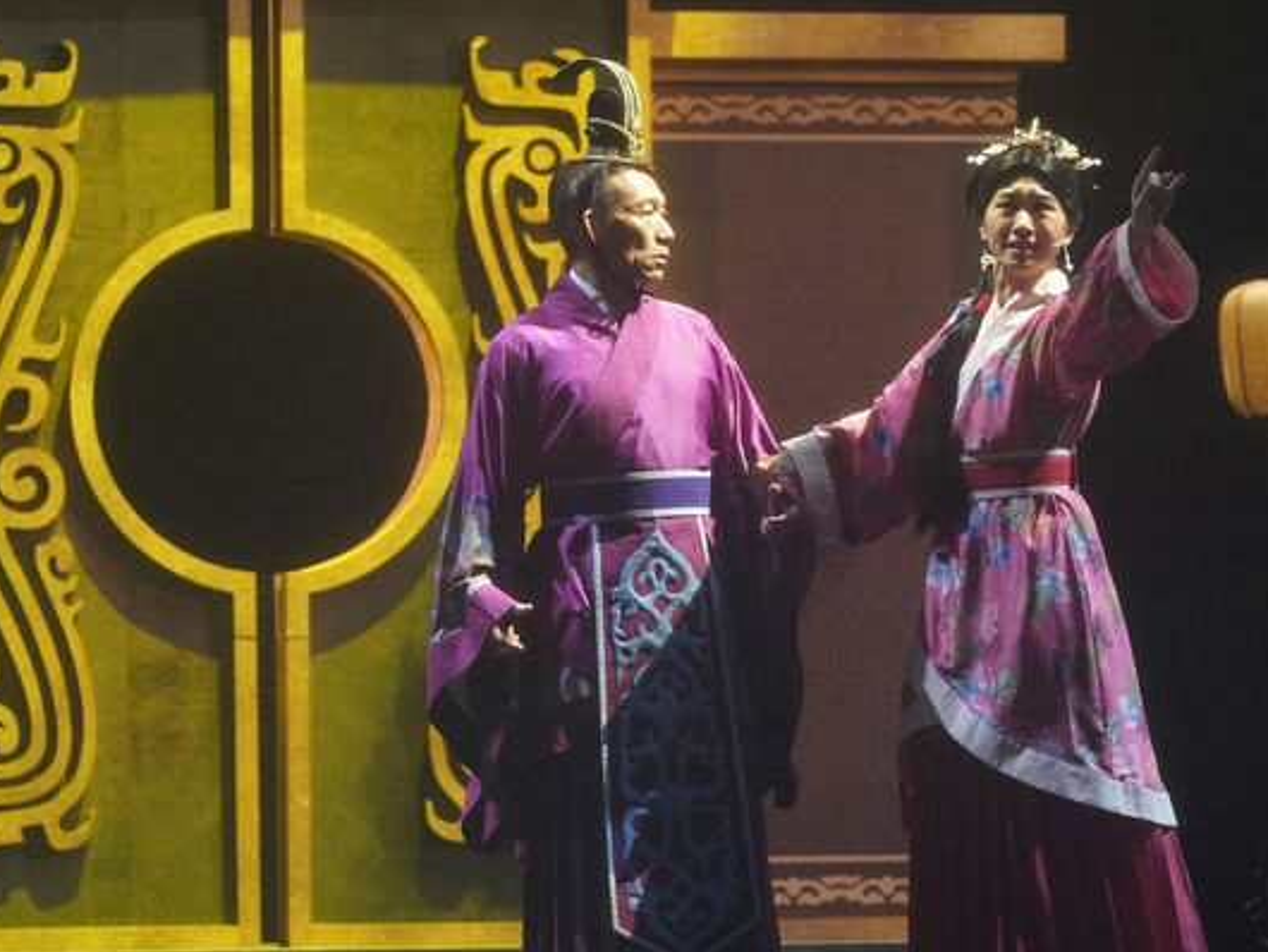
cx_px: 624
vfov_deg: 7.0
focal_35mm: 211
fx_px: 7733
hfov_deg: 9.4
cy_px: 476
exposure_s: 1/125
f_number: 4
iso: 4000
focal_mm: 194
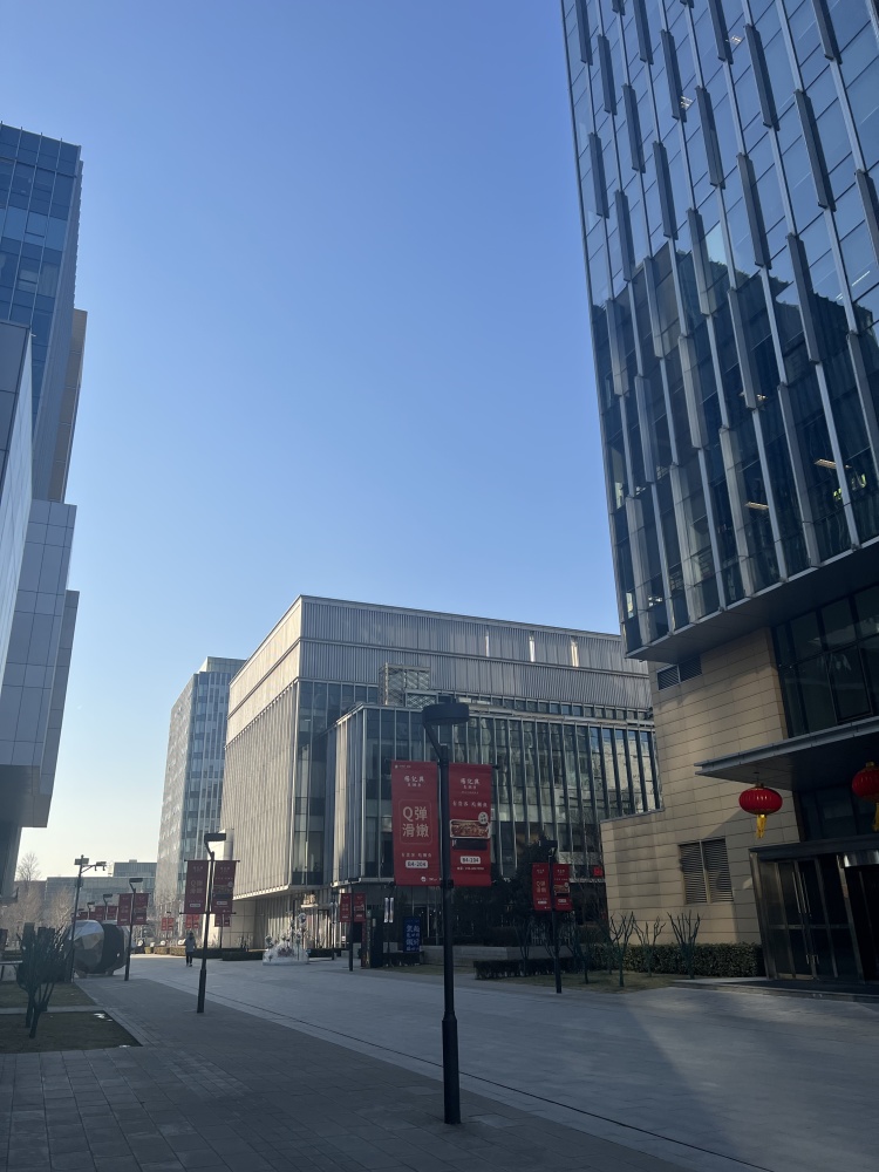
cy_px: 586
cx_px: 440
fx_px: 880
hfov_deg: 53.1
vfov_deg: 67.3
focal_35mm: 26
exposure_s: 1/3704
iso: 50
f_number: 1.5
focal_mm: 5.7
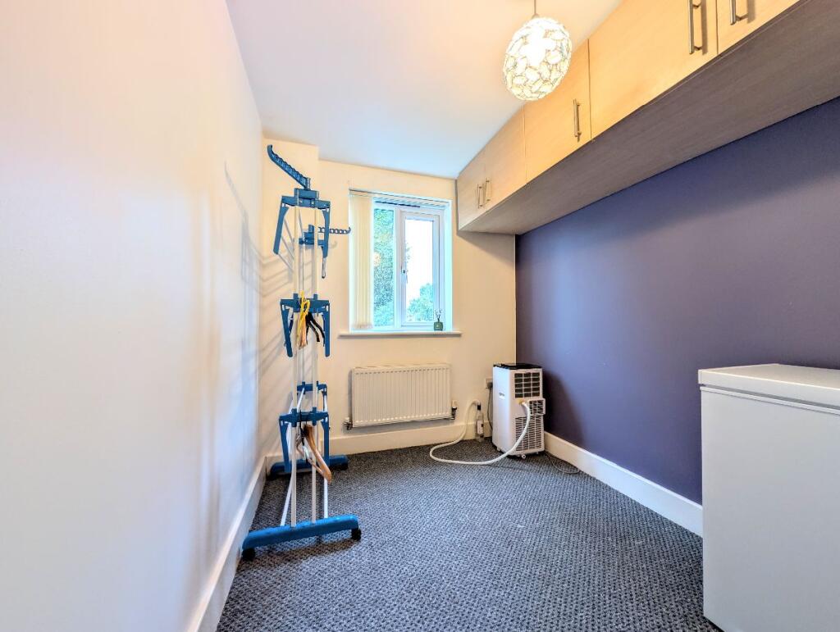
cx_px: 420
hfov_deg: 110.5
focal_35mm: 12
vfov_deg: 94.6
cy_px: 316
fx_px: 292
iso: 58
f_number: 1.7
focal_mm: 2.02
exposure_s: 1/46.9
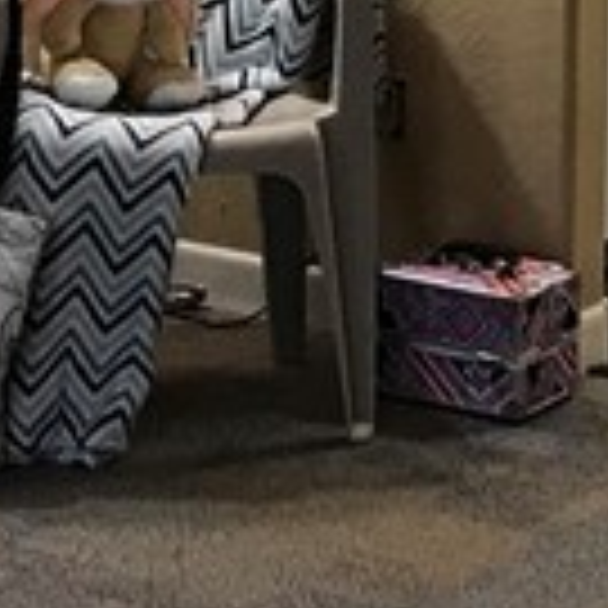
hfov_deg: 9.3
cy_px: 59
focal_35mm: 188
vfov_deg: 9.3
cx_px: 275
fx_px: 3736
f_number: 1.8
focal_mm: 3.99
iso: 40
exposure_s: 1/24
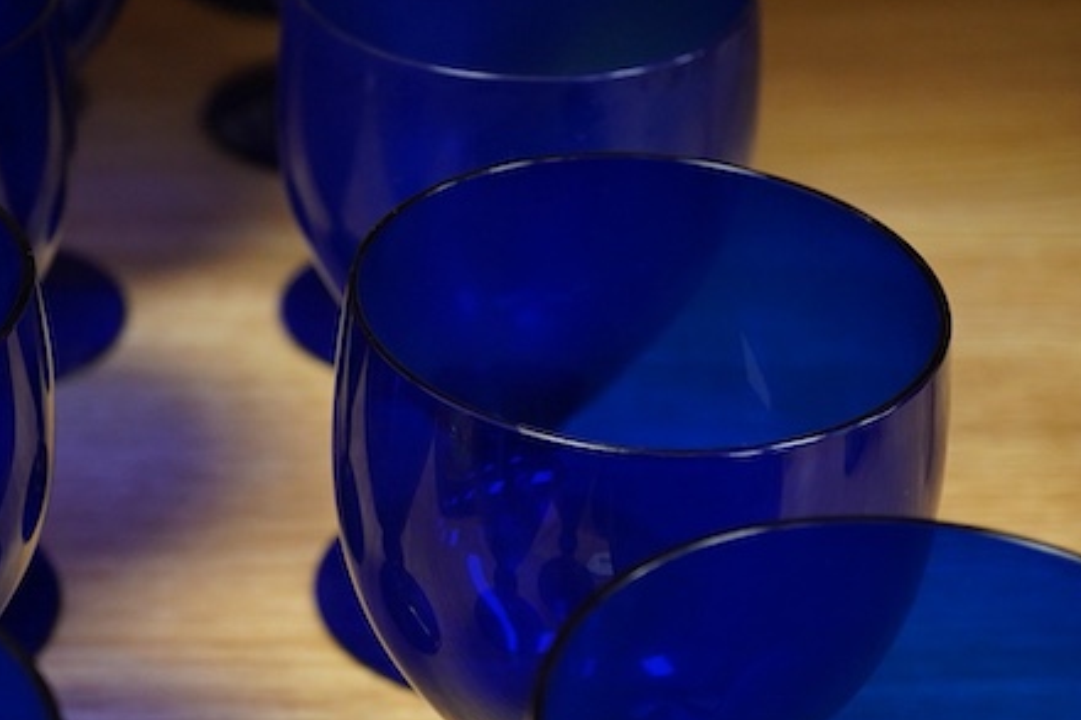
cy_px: 391
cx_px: 221
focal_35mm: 92
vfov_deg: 14.9
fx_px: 2761
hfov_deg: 21.9
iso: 1250
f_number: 6.3
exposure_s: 1/125
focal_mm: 30
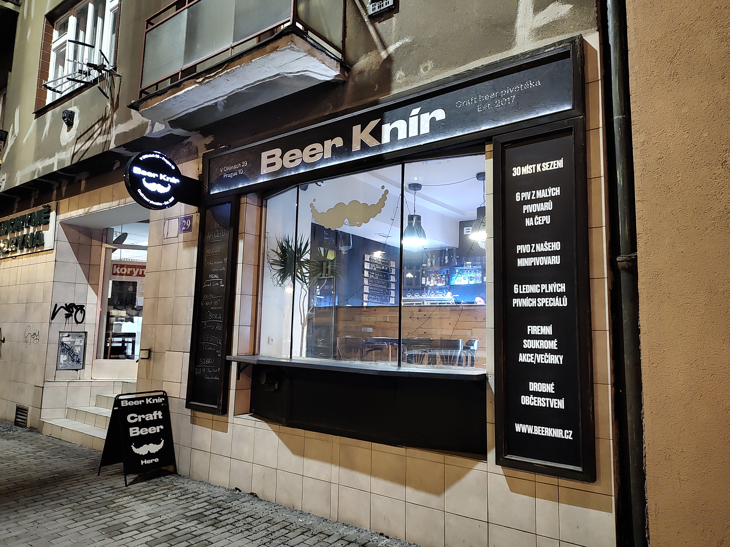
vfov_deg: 58.9
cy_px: 274
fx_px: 485
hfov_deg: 73.9
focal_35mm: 23
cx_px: 365
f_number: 1.8
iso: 3200
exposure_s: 1/25
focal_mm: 5.56
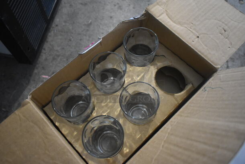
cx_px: 122
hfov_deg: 57.2
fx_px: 225
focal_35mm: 33
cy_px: 82
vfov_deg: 40.1
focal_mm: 22
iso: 3200
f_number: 3.8
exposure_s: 1/125
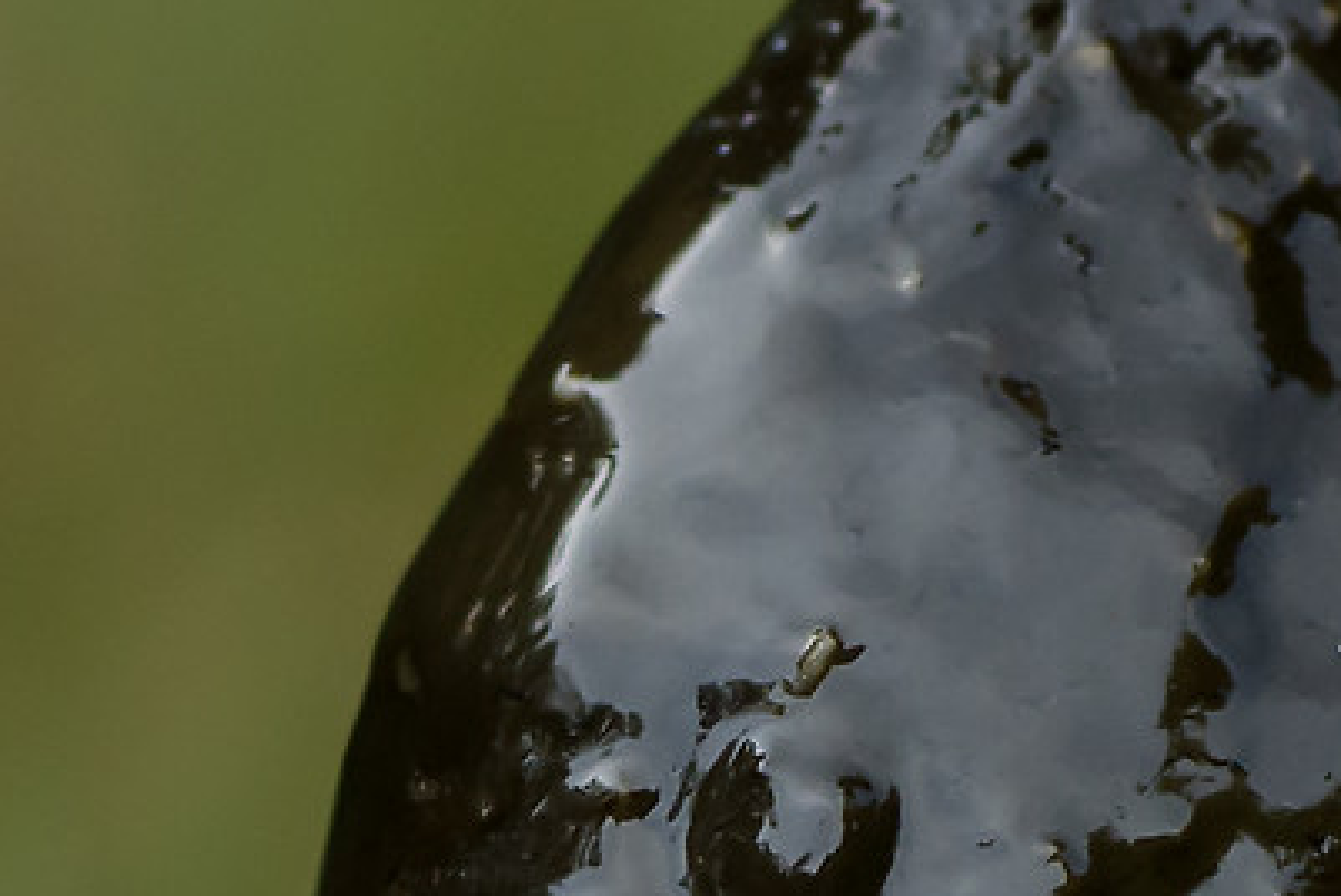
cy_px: 1601
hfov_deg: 2.6
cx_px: 227
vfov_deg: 1.7
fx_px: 30081
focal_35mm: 807
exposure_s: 1/250
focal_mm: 90
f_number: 8
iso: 500
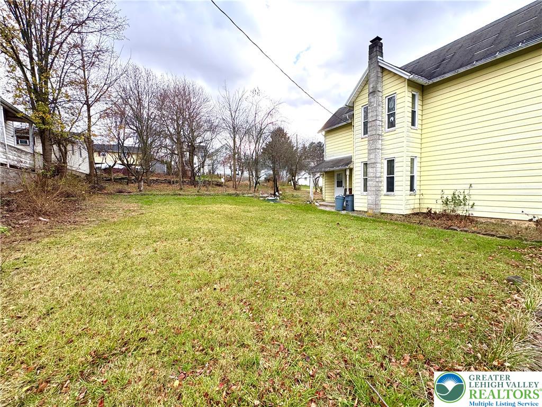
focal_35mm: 14
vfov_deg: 85.7
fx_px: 219
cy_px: 204
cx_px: 271
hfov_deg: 102.1
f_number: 2.2
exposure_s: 1/313
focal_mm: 2.22
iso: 64
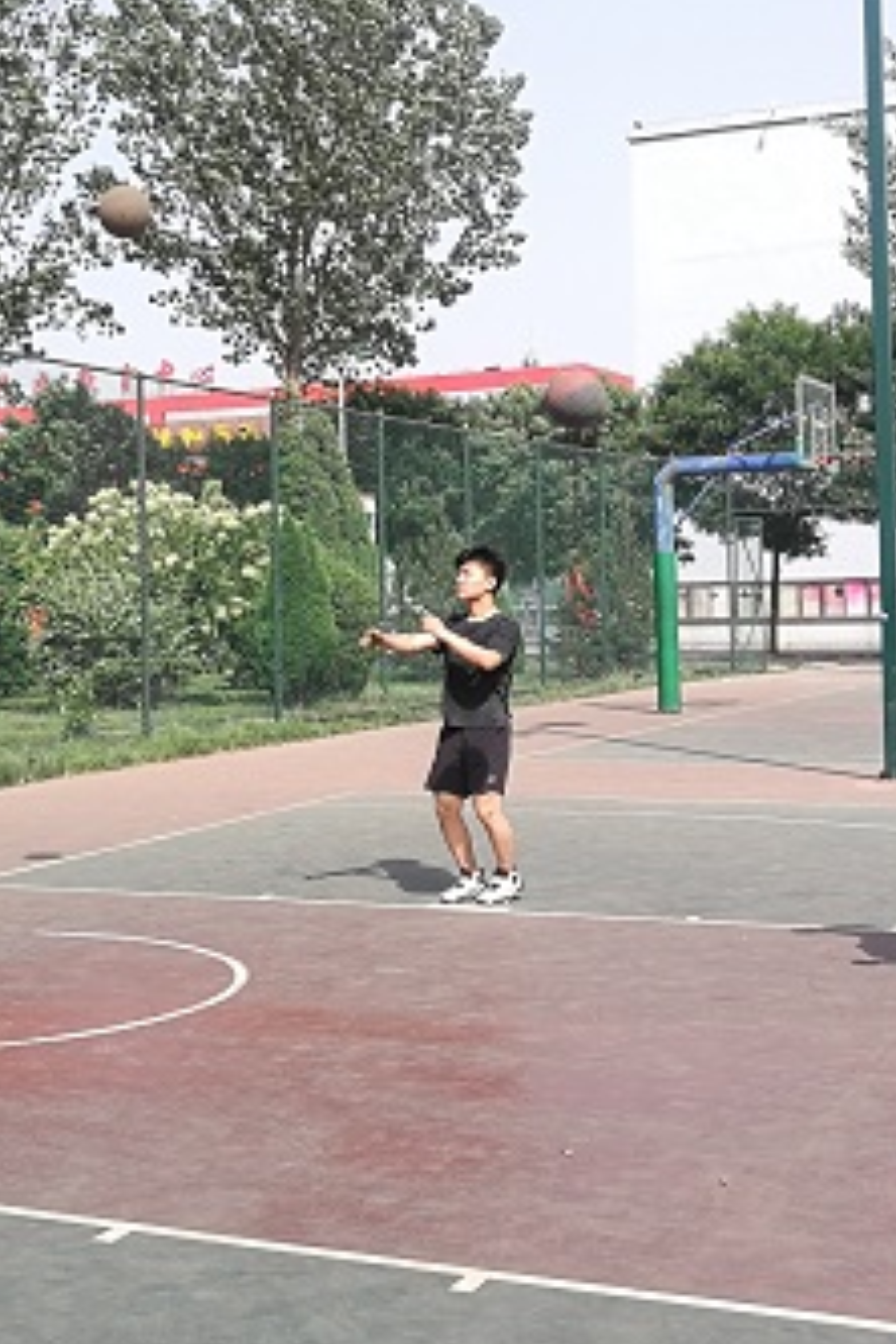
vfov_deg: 36.8
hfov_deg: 24.8
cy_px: 618
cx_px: 242
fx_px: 2016
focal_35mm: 54
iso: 50
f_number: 1.8
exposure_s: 1/898
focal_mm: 3.95
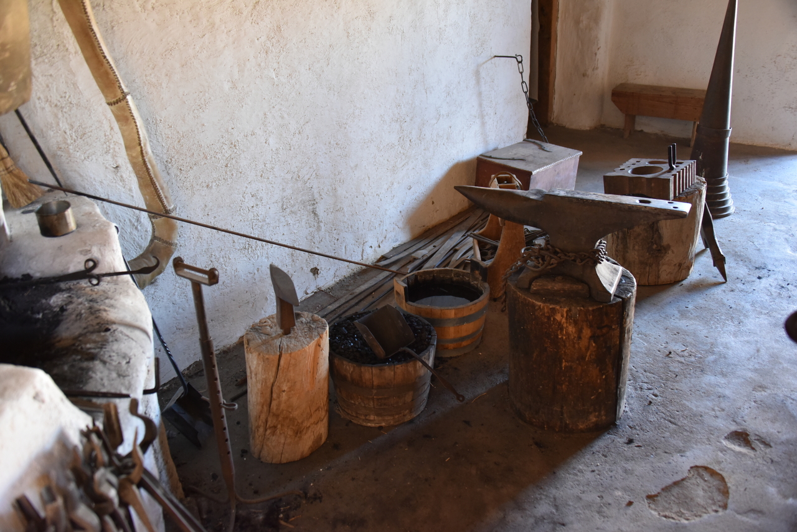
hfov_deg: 58.7
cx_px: 398
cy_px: 266
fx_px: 709
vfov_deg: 41.1
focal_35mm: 32
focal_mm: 32
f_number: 3.8
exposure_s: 1/60
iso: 2200
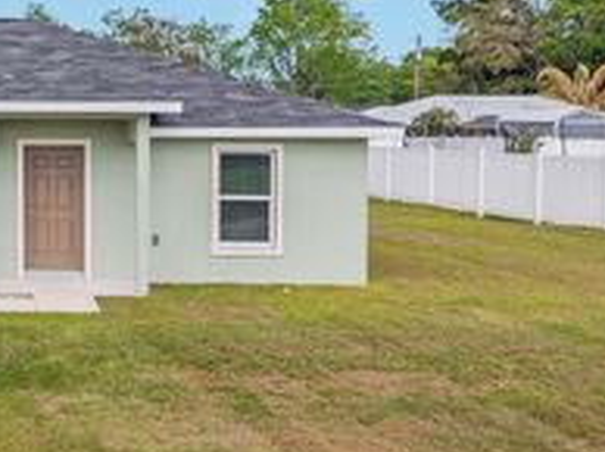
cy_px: 132
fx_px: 1082
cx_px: -84
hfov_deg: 28.0
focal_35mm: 62
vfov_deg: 23.4
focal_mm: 8.67
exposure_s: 1/3200
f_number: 1.8
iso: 230
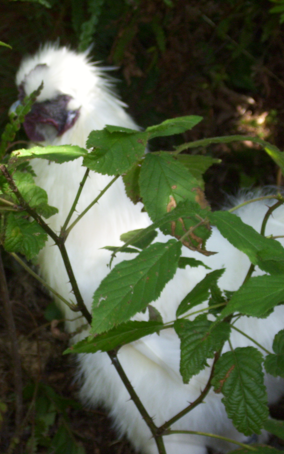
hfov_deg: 9.0
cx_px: 121
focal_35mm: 145
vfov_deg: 14.4
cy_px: 227
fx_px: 1796
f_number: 5.6
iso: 80
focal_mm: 17.1
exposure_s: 1/60
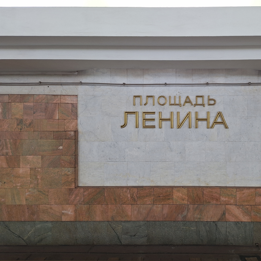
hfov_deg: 55.9
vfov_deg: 57.3
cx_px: 178
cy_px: 126
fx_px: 239
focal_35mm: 28
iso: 100
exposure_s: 1/50
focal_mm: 5.54
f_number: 1.8
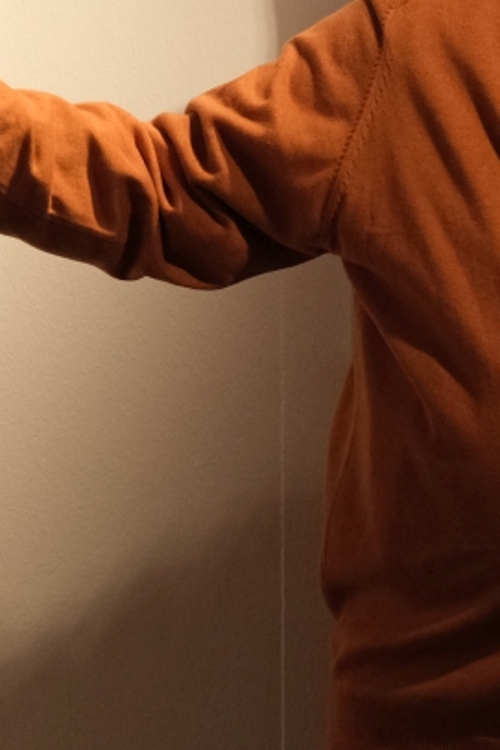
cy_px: 287
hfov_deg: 5.1
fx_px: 5567
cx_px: 339
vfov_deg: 7.7
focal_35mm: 267
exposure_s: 1/110
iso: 1600
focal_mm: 44.4
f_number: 5.6
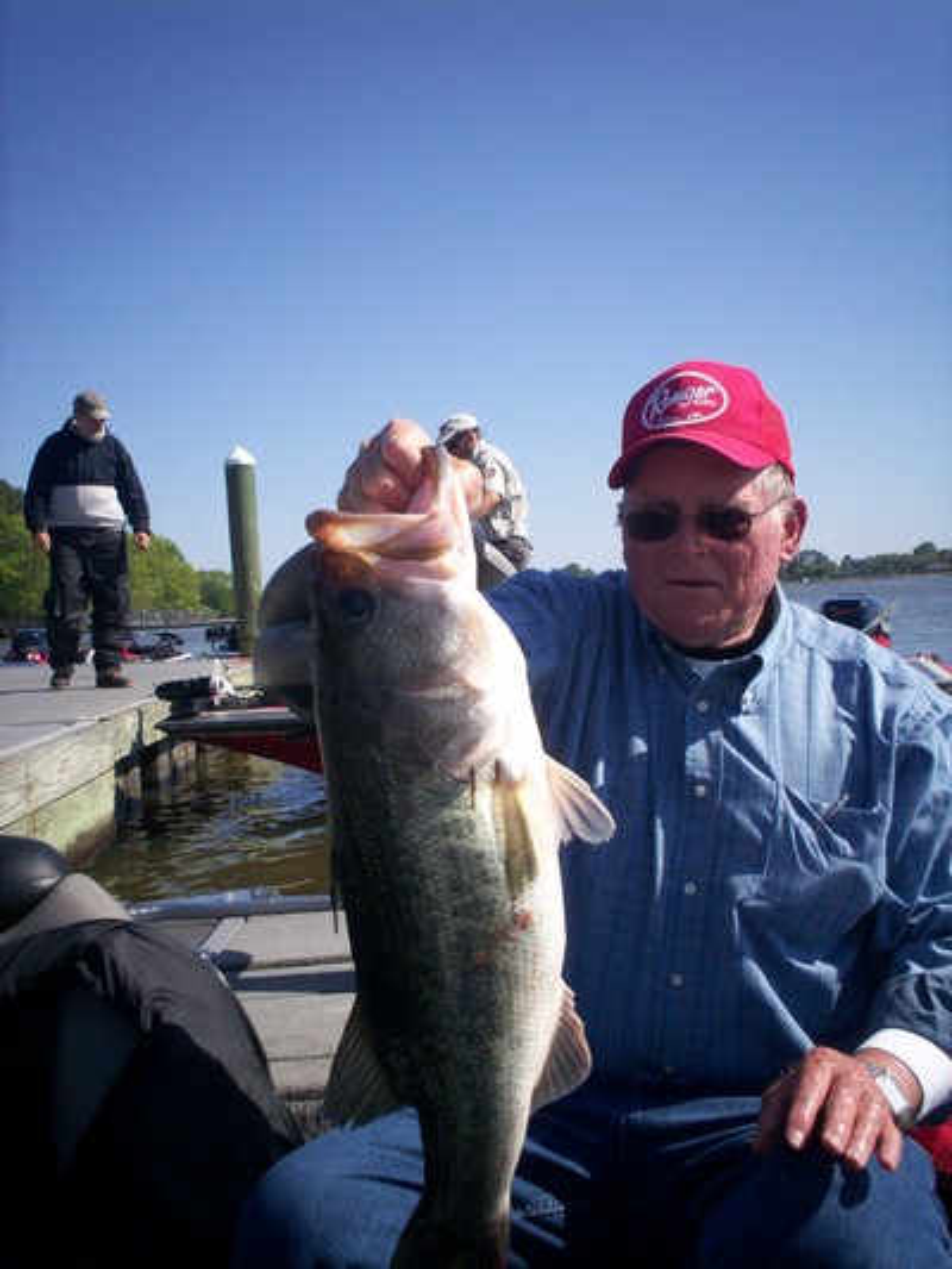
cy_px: 634
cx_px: 476
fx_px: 1320
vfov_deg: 51.3
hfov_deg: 39.7
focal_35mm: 36
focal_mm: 6
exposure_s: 1/707
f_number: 4.5
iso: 100
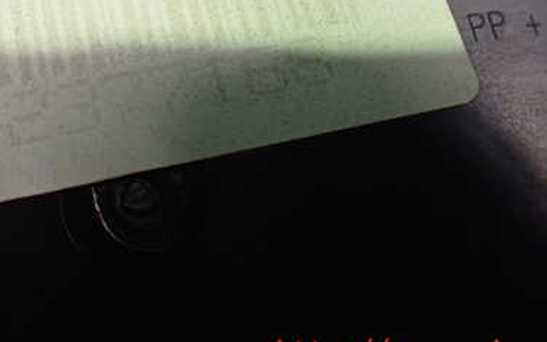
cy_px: 44
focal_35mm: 51
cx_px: 168
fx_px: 761
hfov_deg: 38.9
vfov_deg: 24.7
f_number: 2.3
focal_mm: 5.4
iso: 800
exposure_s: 1/60
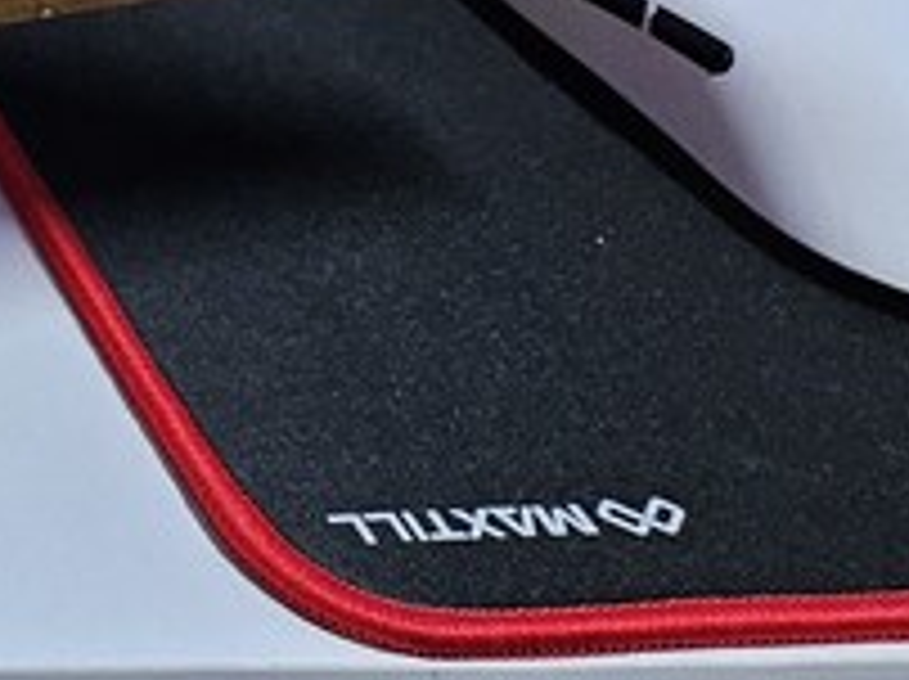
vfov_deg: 12.4
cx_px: -1098
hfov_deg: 14.2
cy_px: -610
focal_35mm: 107
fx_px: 2806
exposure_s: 1/120
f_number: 1.8
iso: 640
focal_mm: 5
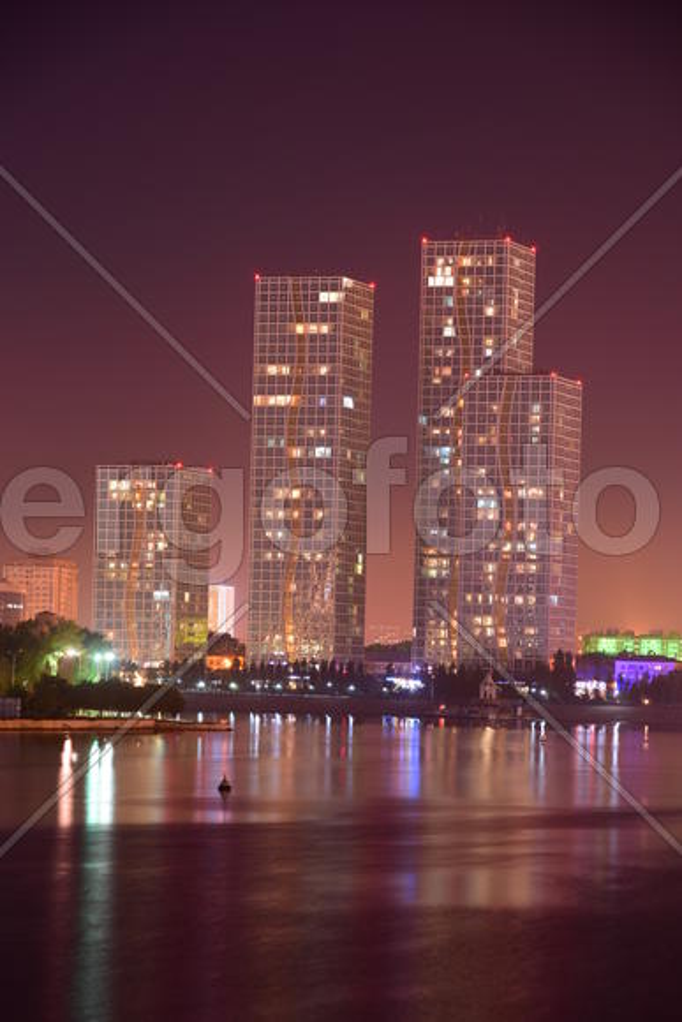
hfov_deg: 10.2
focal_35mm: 135
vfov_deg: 15.2
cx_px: 341
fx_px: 3834
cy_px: 511
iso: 100
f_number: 5.6
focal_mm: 90
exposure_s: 25
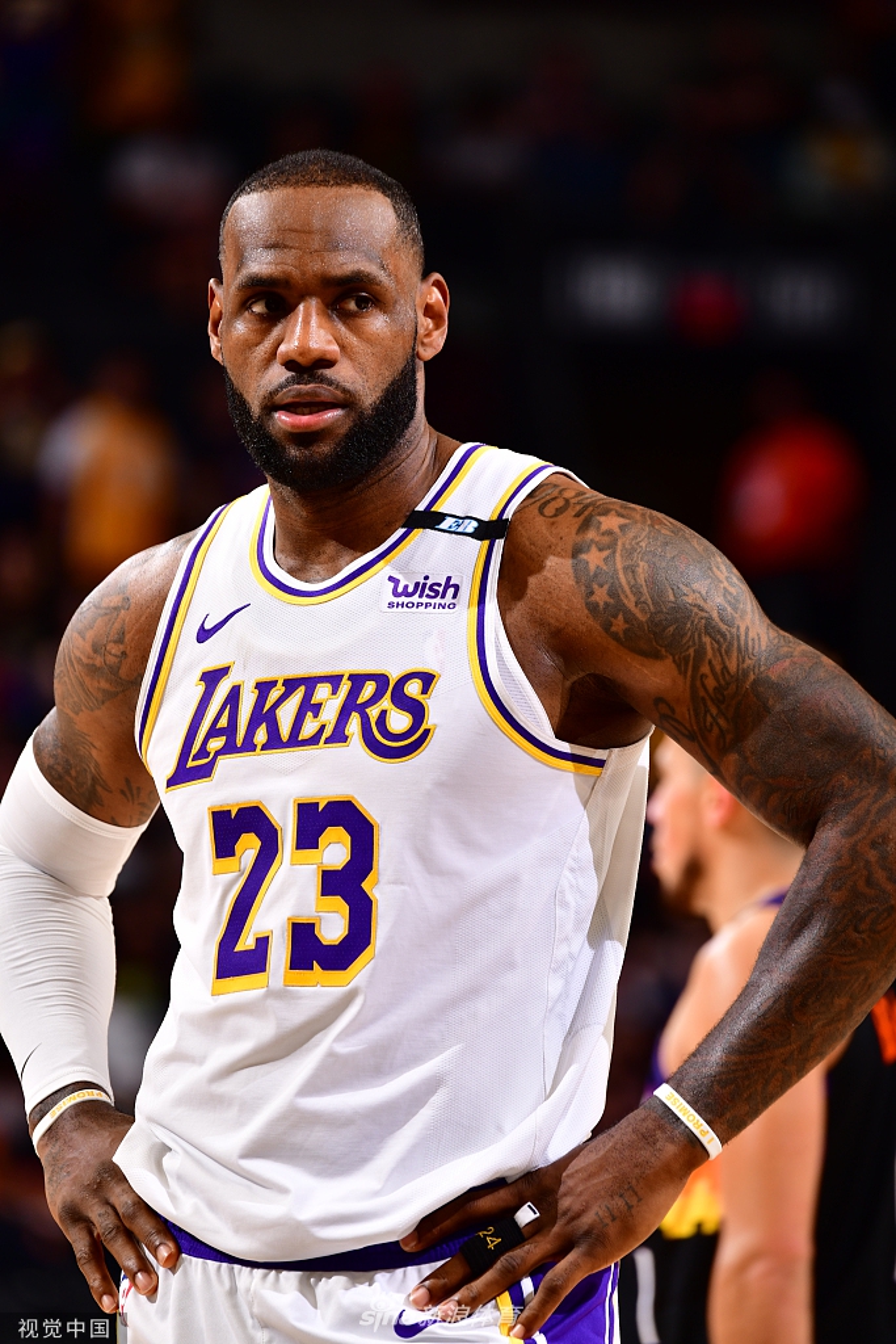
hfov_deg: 3.8
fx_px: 13434
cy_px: 672
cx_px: 448
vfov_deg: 5.7
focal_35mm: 360
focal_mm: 360
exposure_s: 1/250
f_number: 5.6
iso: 320
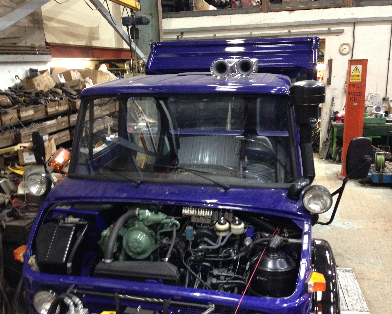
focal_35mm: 35
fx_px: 406
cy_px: 158
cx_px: 196
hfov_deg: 51.5
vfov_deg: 42.2
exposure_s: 1/17
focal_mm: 4.12
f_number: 2.4
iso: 320
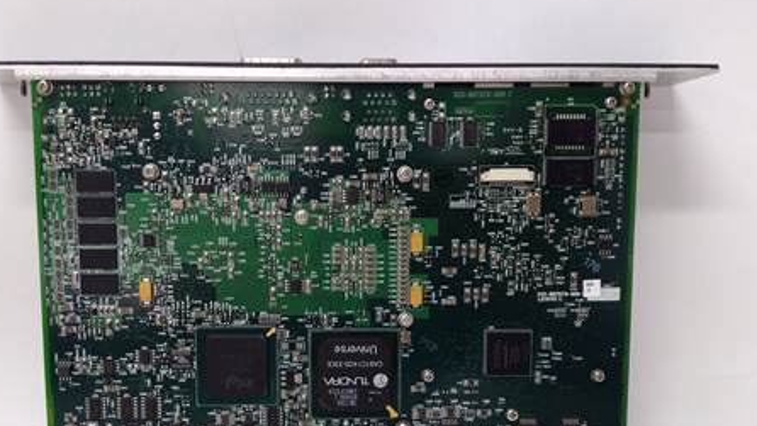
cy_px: 266
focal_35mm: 33
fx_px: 662
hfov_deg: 59.4
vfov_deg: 35.5
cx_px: 346
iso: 269
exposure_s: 1/33
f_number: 2
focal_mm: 3.79
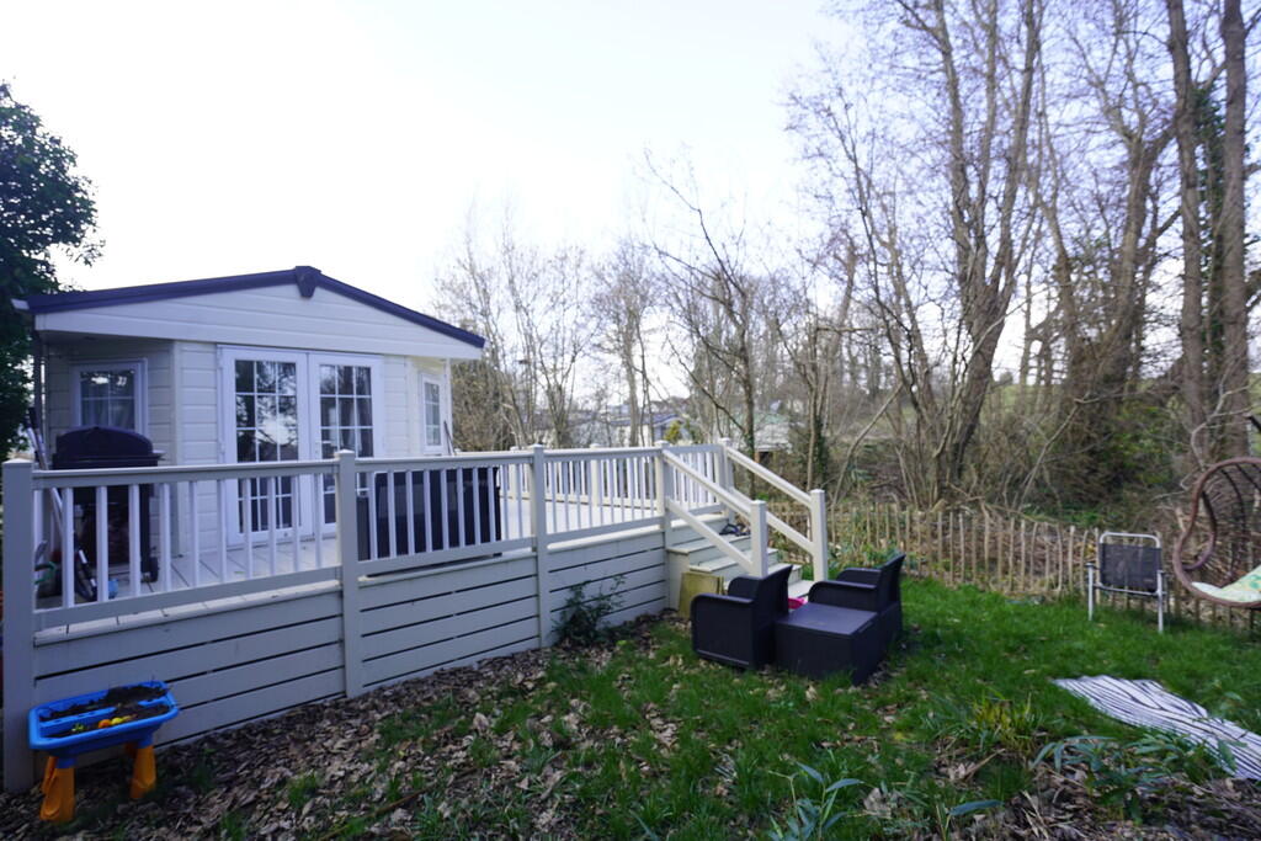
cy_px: 420
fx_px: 560
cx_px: 630
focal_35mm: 16
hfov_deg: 96.7
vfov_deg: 73.8
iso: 100
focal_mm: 16
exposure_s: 1/60
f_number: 5.6
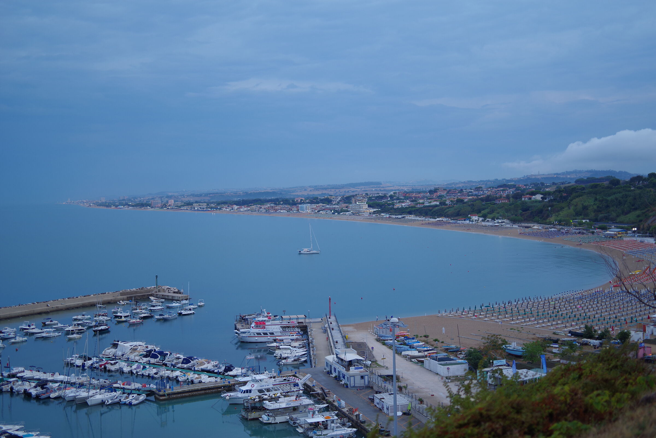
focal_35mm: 50
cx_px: 328
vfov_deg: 27.0
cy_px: 219
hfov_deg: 39.6
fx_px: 911
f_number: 1.6
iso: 100
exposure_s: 1/60
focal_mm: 50
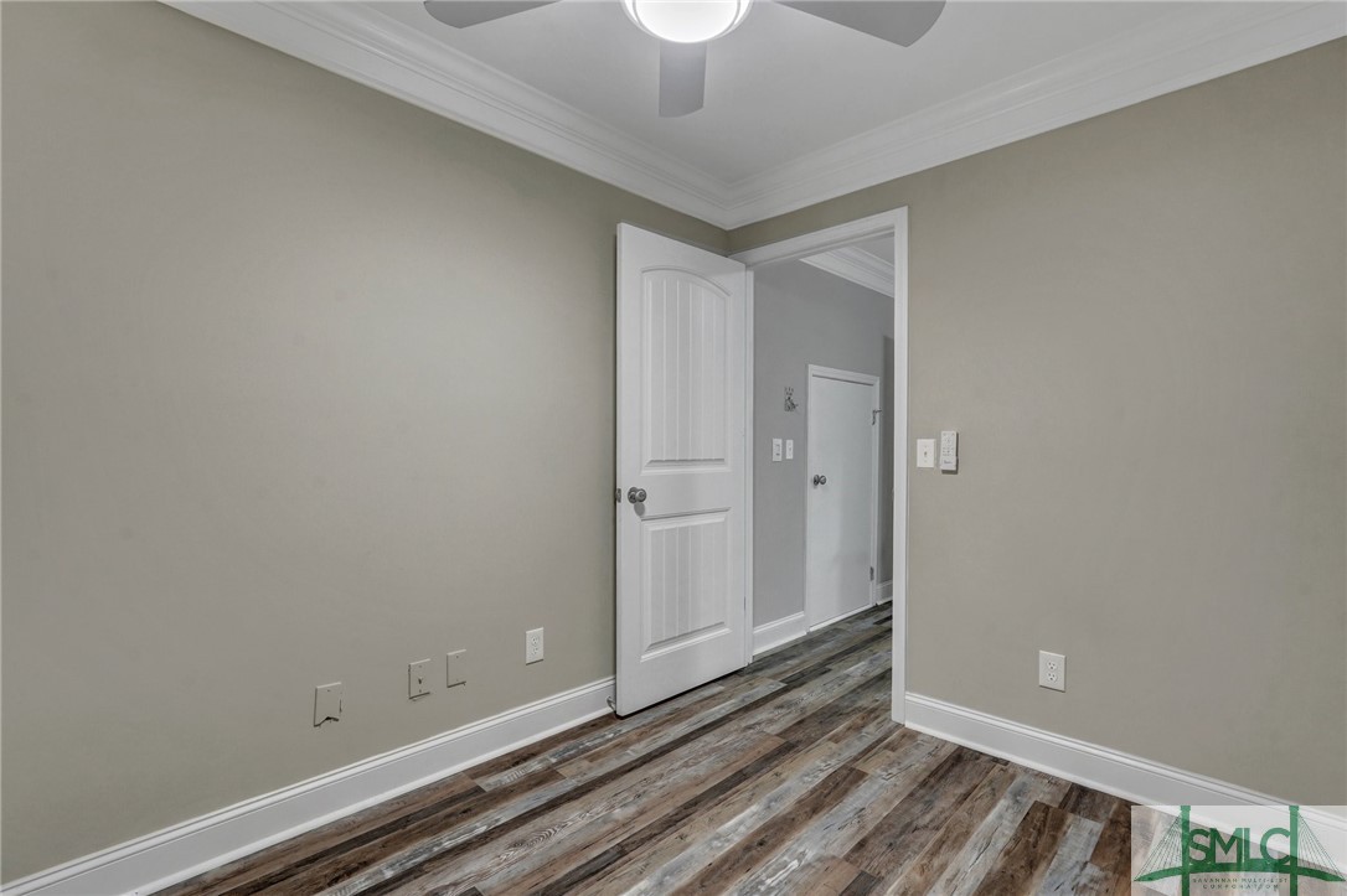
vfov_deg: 73.7
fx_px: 598
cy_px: 448
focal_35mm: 16
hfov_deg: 96.8
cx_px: 674
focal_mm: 16
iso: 320
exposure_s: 1/6
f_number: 9
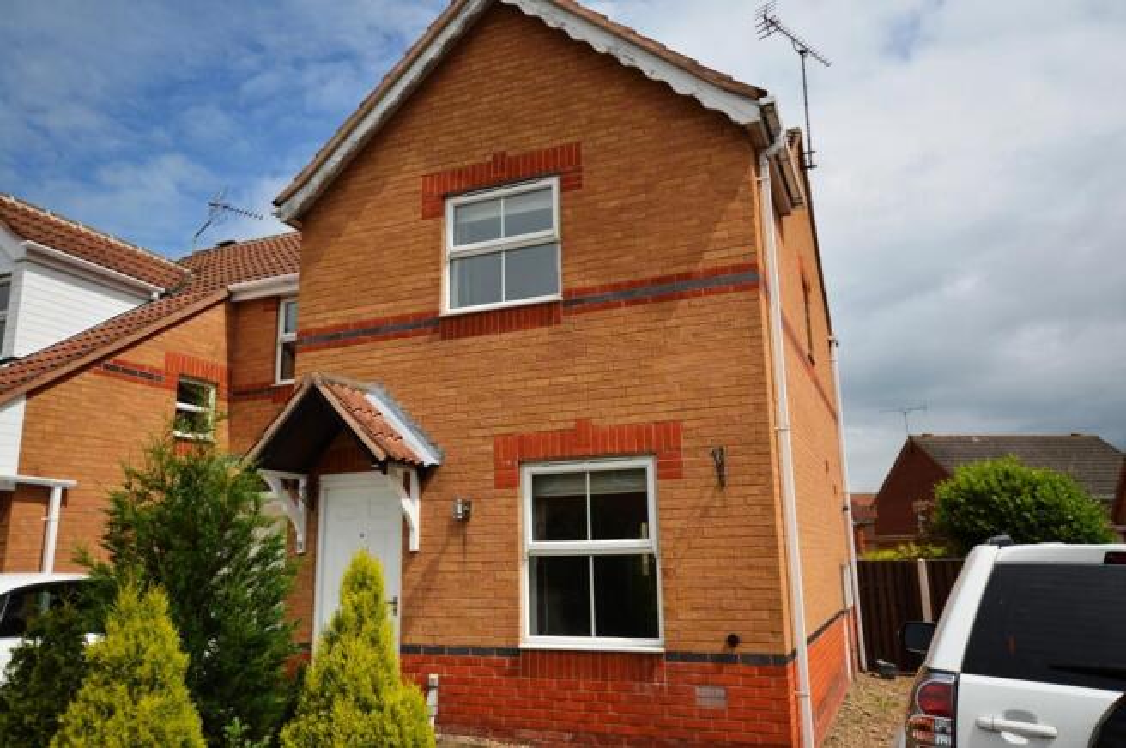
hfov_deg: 70.5
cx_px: 563
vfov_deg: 50.3
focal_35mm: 26
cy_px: 374
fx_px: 797
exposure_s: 1/2500
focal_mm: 17
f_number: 4.5
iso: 100
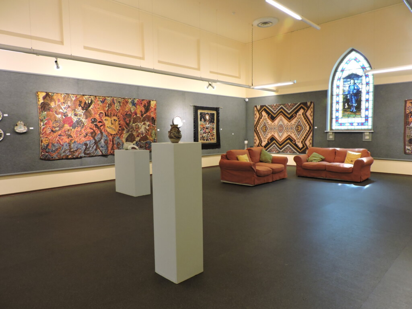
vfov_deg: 56.8
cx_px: 206
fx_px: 286
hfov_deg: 71.6
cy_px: 154
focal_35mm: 24
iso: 400
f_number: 3
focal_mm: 4.3
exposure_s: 1/15
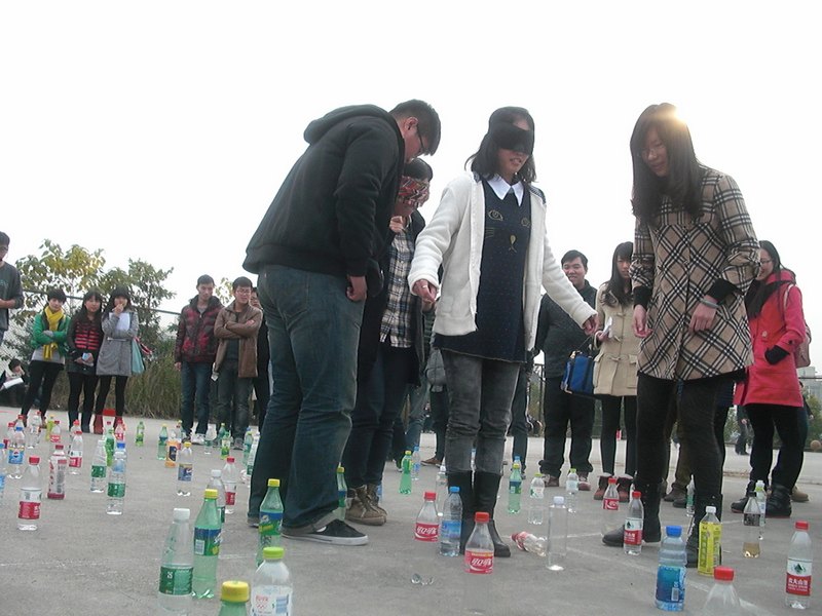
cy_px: 308
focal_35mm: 36
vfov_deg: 39.7
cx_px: 411
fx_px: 855
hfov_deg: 51.4
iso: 200
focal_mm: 6.3
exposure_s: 1/500
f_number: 2.8
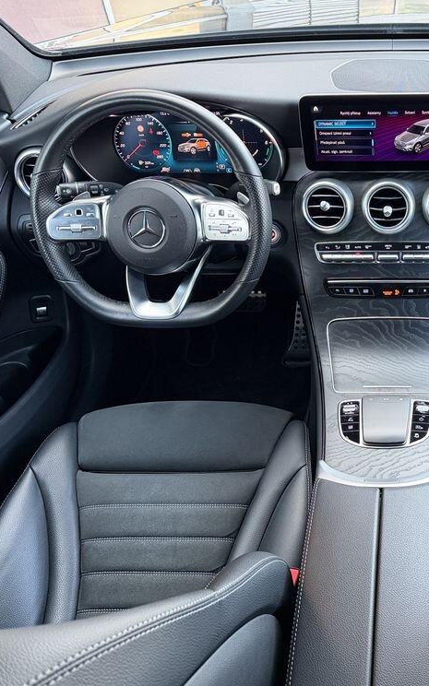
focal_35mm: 35
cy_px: 338
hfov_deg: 33.9
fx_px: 655
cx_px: 401
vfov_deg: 55.3
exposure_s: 1/47
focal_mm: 6.76
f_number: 1.78
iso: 320
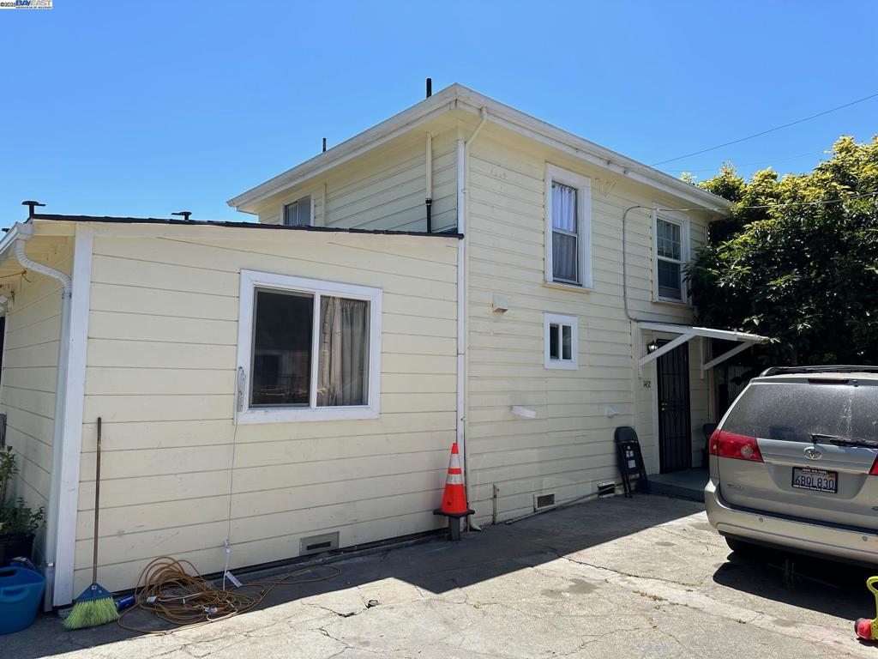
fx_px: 609
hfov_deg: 71.6
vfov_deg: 56.8
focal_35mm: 24
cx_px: 439
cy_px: 330
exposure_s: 1/3155
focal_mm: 6.86
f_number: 1.78
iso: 80
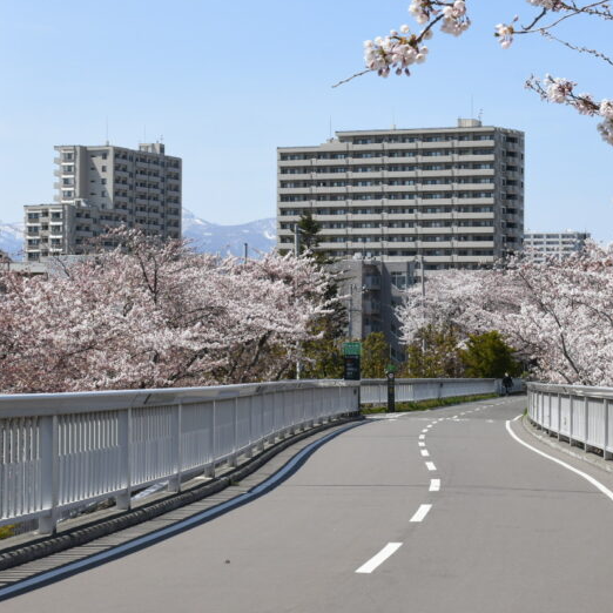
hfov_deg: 21.6
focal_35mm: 80
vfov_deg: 21.6
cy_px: 262
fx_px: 1603
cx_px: 352
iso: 100
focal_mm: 32
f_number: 11
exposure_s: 1/160
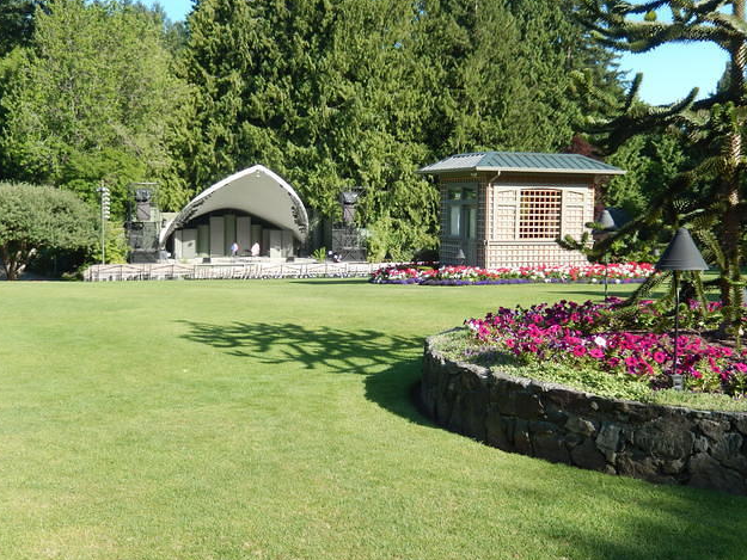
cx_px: 366
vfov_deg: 34.4
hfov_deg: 44.8
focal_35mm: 42
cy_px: 278
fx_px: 907
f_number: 4.2
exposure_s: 1/400
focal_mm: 7.3
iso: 125
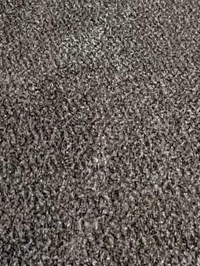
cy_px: -413
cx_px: 232
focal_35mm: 68
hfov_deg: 20.4
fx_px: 524
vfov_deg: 14.1
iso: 80
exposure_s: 1/120
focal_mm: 1.57
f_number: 1.8
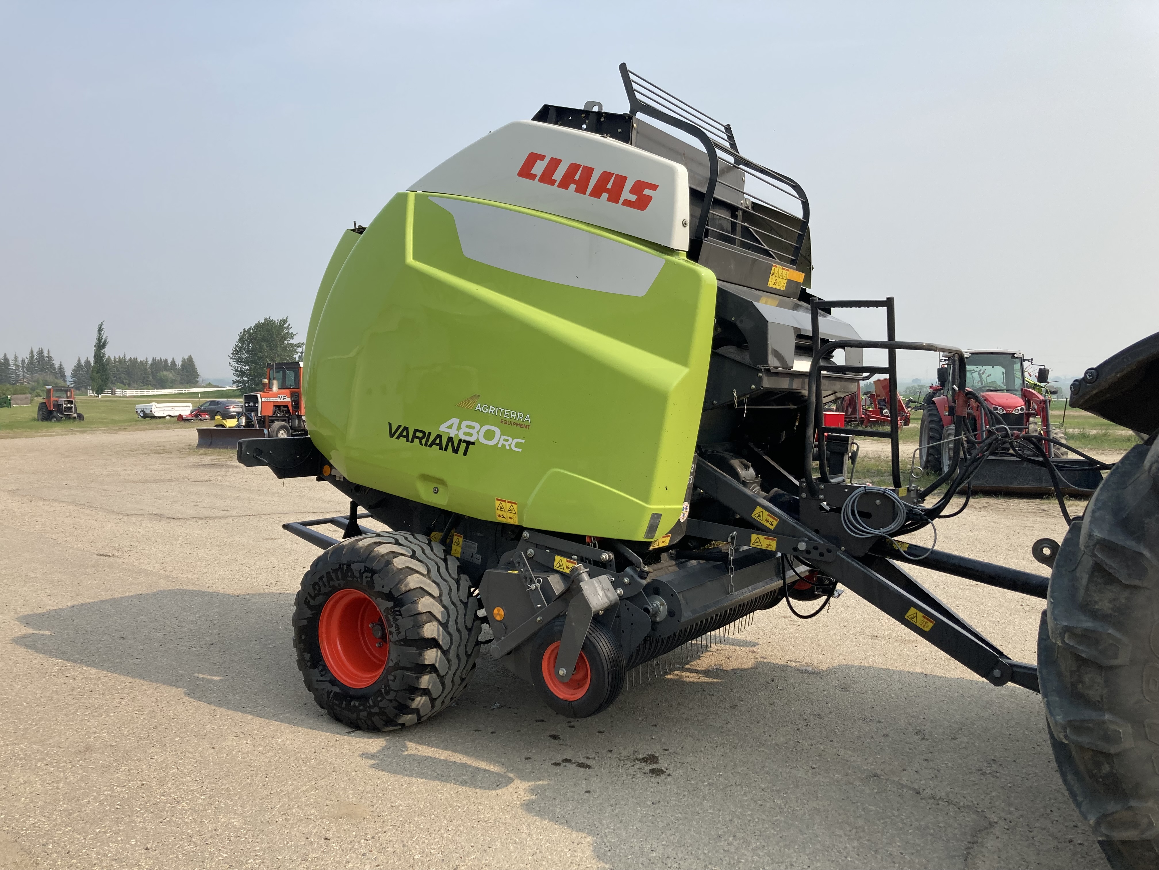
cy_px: 435
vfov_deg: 49.7
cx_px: 580
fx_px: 937
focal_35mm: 28
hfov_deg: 63.4
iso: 20
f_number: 1.8
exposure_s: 1/1799
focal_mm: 3.99
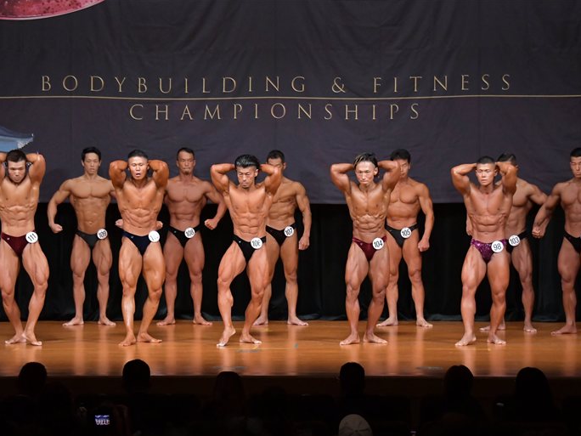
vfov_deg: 9.3
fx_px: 2685
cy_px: 218
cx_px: 288
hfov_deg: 12.3
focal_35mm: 160
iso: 5000
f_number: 5.6
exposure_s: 1/400
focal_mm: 98
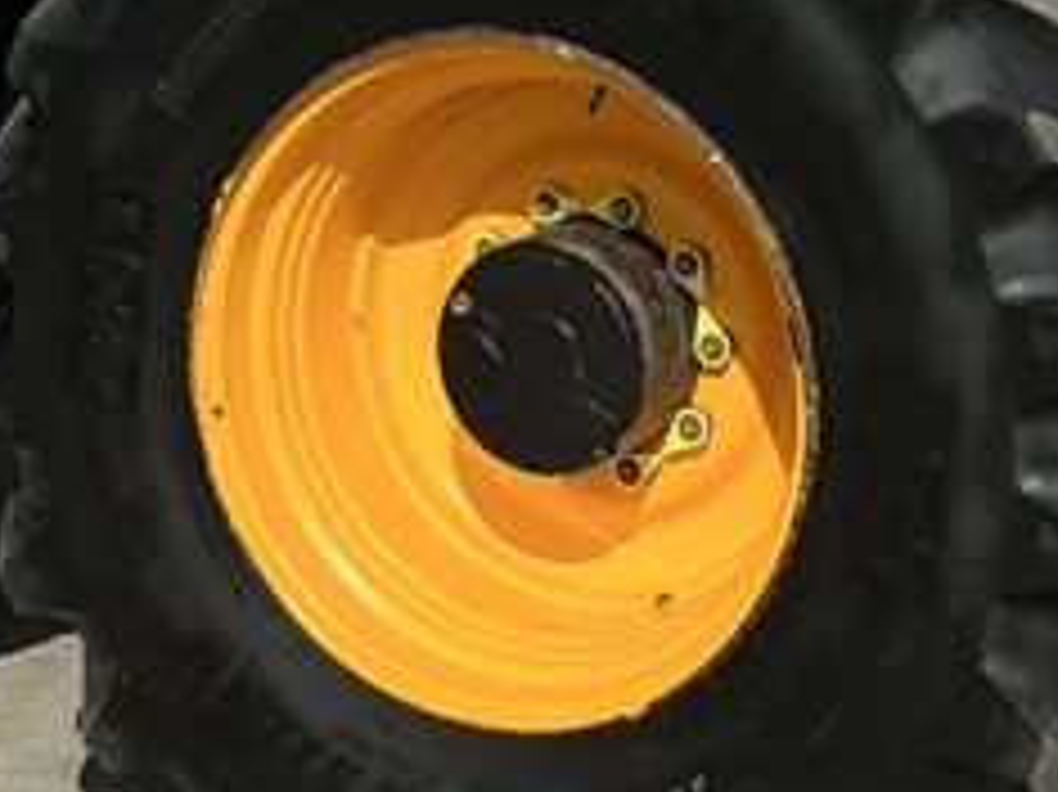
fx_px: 3727
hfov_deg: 16.1
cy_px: -342
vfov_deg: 11.7
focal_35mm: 122
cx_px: 446
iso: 25
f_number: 1.8
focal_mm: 3
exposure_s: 1/2538
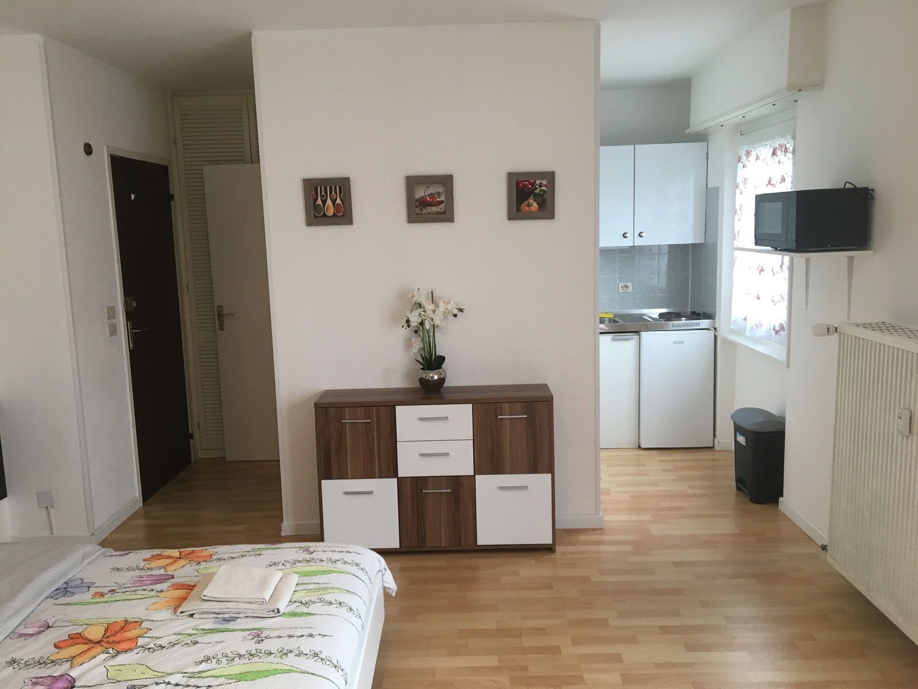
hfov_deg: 61.7
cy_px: 344
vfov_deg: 48.2
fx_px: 769
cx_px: 459
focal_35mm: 29
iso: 64
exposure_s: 1/33
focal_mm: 4.15
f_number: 2.2
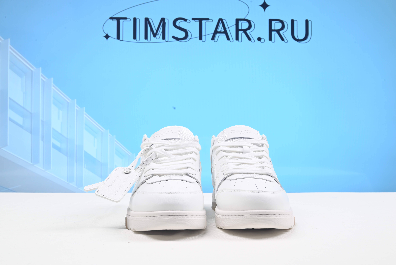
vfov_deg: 33.4
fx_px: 440
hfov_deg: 48.4
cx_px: 198
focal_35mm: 40
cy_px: 132
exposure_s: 1/2
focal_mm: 40
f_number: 16
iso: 100
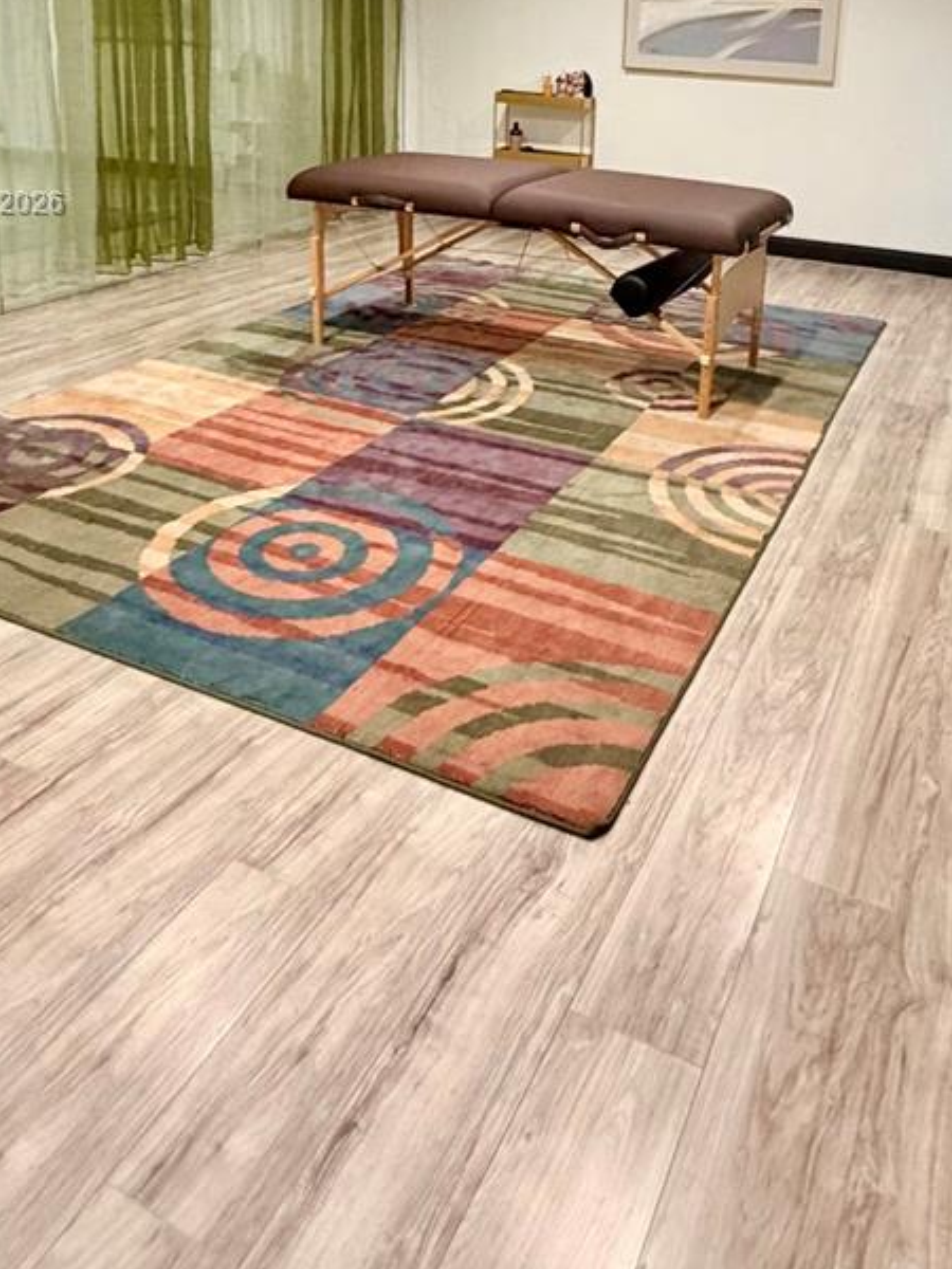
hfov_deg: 49.0
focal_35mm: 28
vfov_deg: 57.3
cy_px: 205
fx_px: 1027
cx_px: 624
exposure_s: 1/60
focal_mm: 2.22
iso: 400
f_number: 2.2
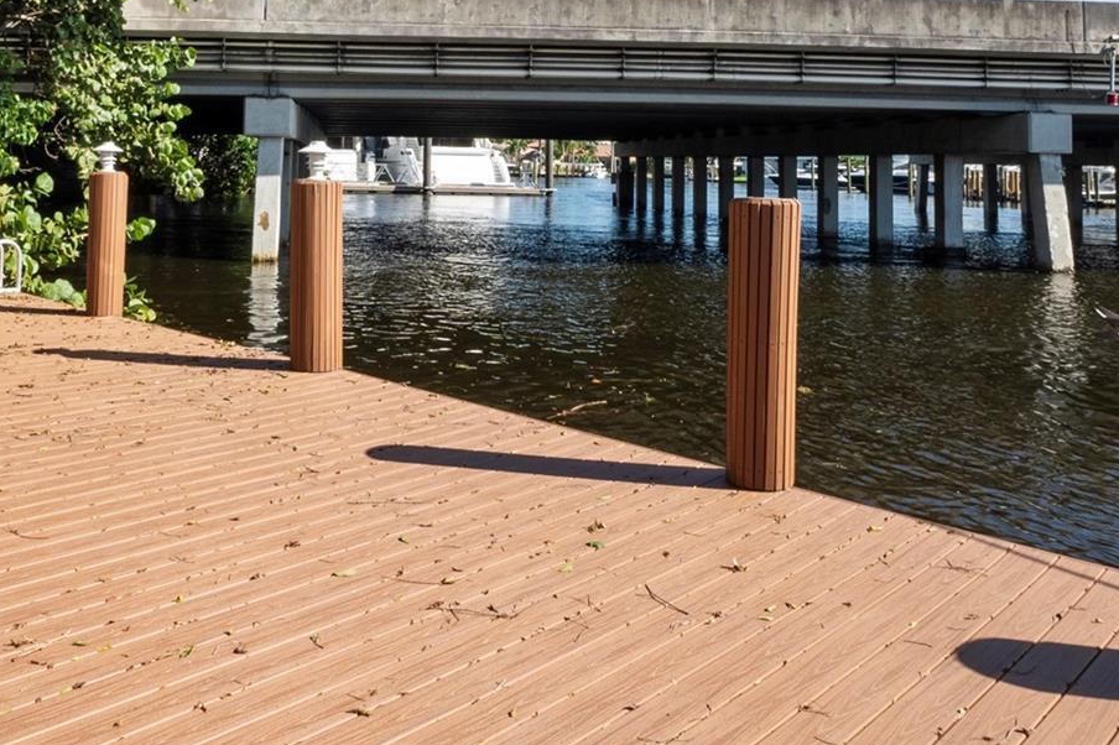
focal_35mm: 34
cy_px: 81
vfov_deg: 36.5
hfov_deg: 55.1
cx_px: 408
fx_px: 1056
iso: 100
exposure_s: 1/25
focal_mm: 10
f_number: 14
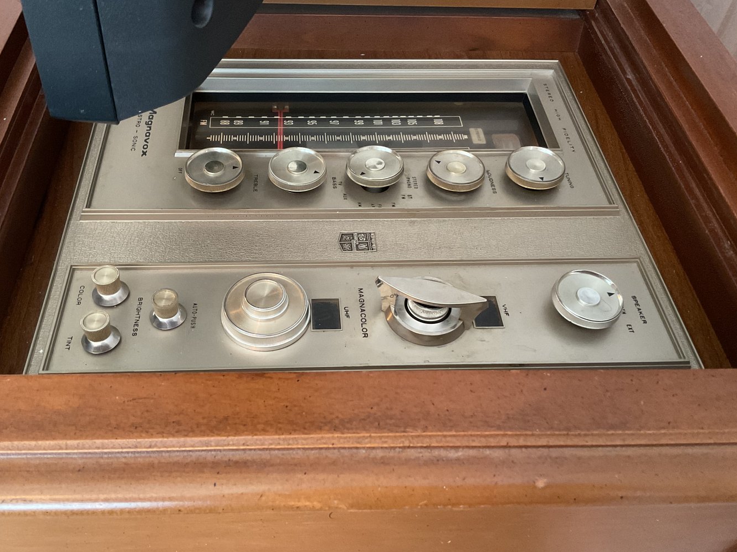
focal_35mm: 33
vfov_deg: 42.9
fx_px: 702
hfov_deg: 55.3
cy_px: 295
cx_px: 330
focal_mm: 3
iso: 320
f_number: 1.8
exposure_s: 1/30
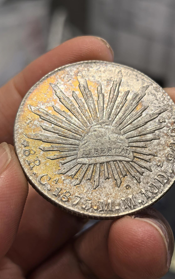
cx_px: 101
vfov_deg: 35.1
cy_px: 141
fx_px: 443
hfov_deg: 22.3
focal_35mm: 58
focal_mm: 6.98
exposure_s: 1/100
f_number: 2
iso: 160
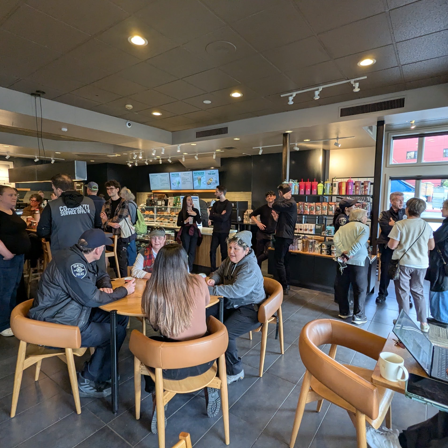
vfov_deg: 77.7
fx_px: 278
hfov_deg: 77.7
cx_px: 225
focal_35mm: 19
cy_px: 225
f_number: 2.2
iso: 247
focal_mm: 2.35
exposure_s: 1/120
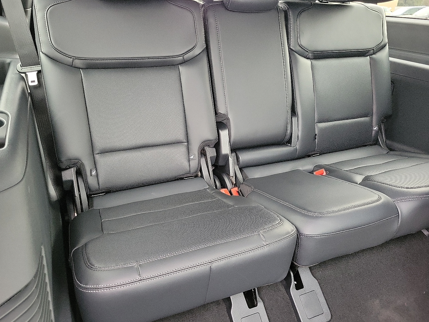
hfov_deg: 65.3
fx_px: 335
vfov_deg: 51.4
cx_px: 210
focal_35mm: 27
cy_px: 158
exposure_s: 1/19
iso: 358
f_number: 1.8
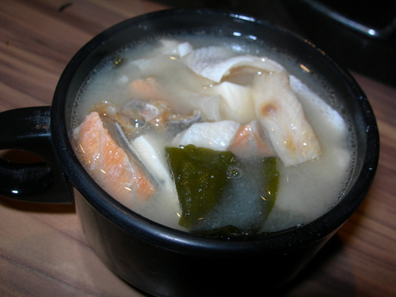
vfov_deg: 37.7
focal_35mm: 38
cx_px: 198
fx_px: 435
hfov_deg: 49.0
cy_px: 148
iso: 50
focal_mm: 7.8
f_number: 4.8
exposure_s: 1/60.1
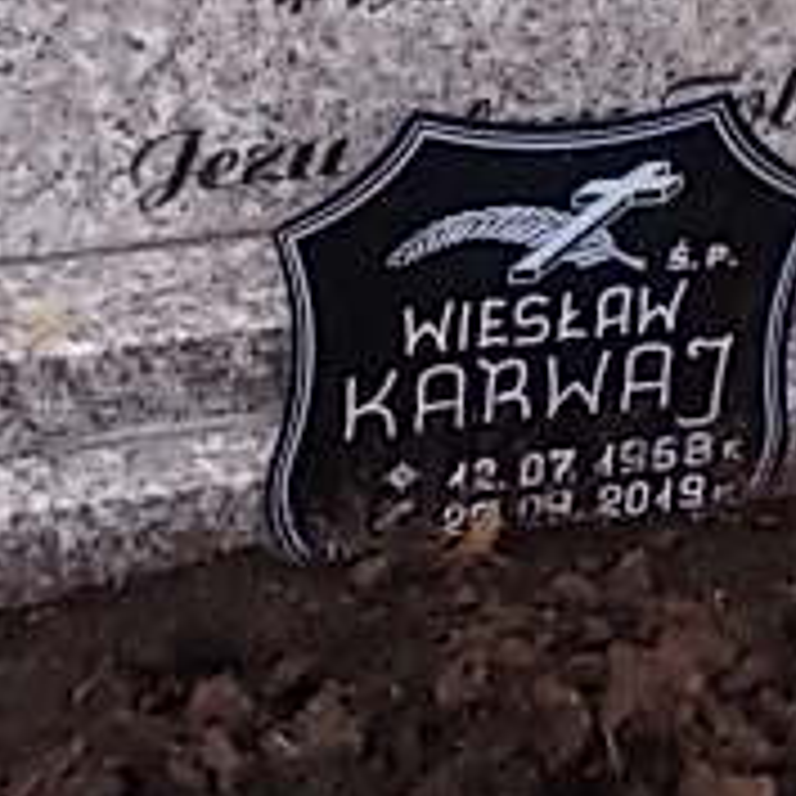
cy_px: -45
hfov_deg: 20.9
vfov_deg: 20.1
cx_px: 319
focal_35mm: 83
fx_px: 2159
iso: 80
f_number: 3.2
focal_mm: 4.6
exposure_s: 1/60
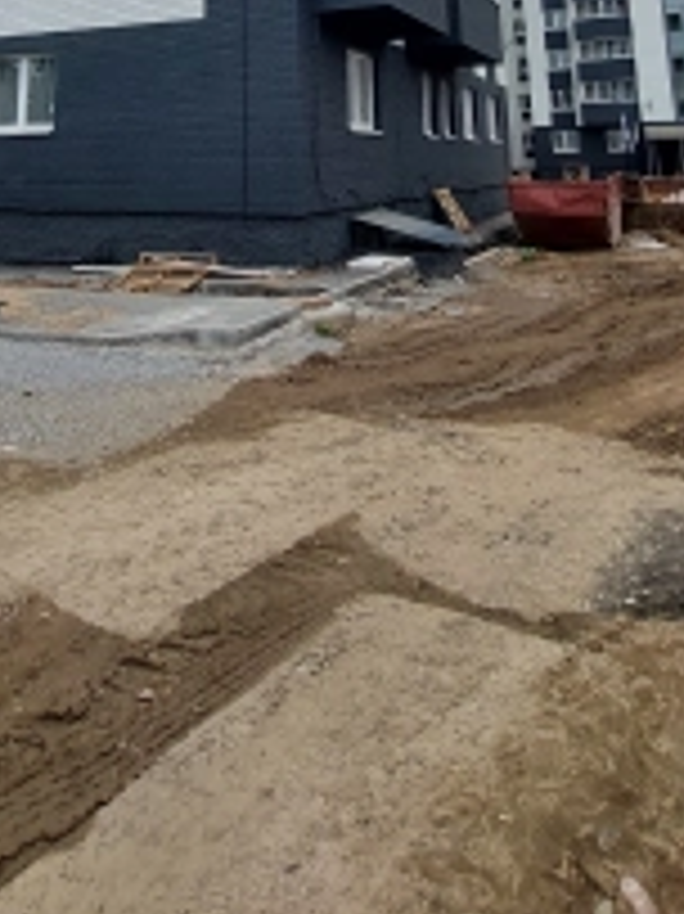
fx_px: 791
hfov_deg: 46.5
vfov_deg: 47.6
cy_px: -36
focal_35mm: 30
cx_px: 277
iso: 40
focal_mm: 1.74
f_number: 2.2
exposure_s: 1/439
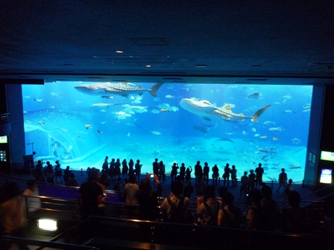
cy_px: 125
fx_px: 241
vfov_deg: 54.9
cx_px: 167
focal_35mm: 25
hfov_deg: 69.4
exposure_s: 1/13
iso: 400
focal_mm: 4.4
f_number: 2.8
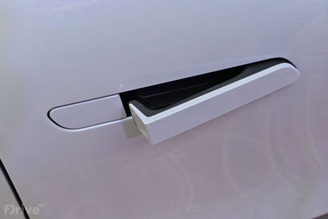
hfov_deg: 41.7
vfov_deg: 28.5
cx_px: 164
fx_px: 430
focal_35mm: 47
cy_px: 110
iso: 640
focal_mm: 31.5
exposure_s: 1/160
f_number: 6.3
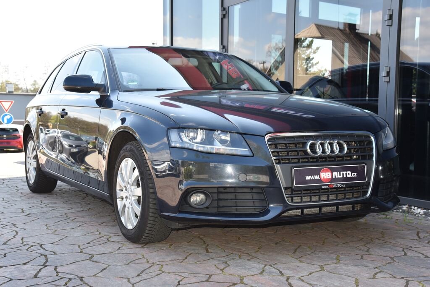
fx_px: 598
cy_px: 144
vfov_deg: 27.0
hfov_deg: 39.6
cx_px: 215
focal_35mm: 50
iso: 500
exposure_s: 1/200
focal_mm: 50
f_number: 7.1
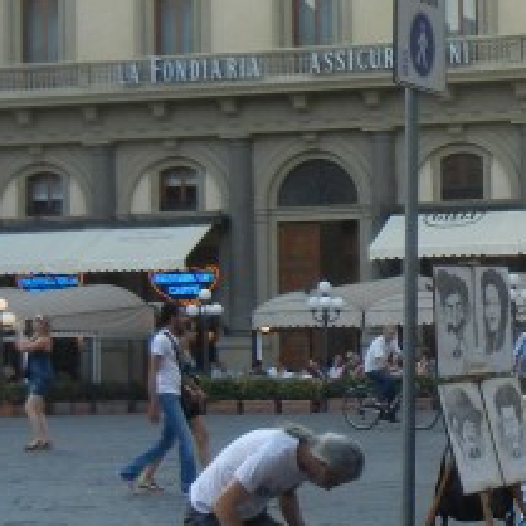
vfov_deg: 13.4
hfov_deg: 12.9
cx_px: 732
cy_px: 214
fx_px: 2235
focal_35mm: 130
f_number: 3.5
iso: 160
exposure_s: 1/143
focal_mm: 5.4
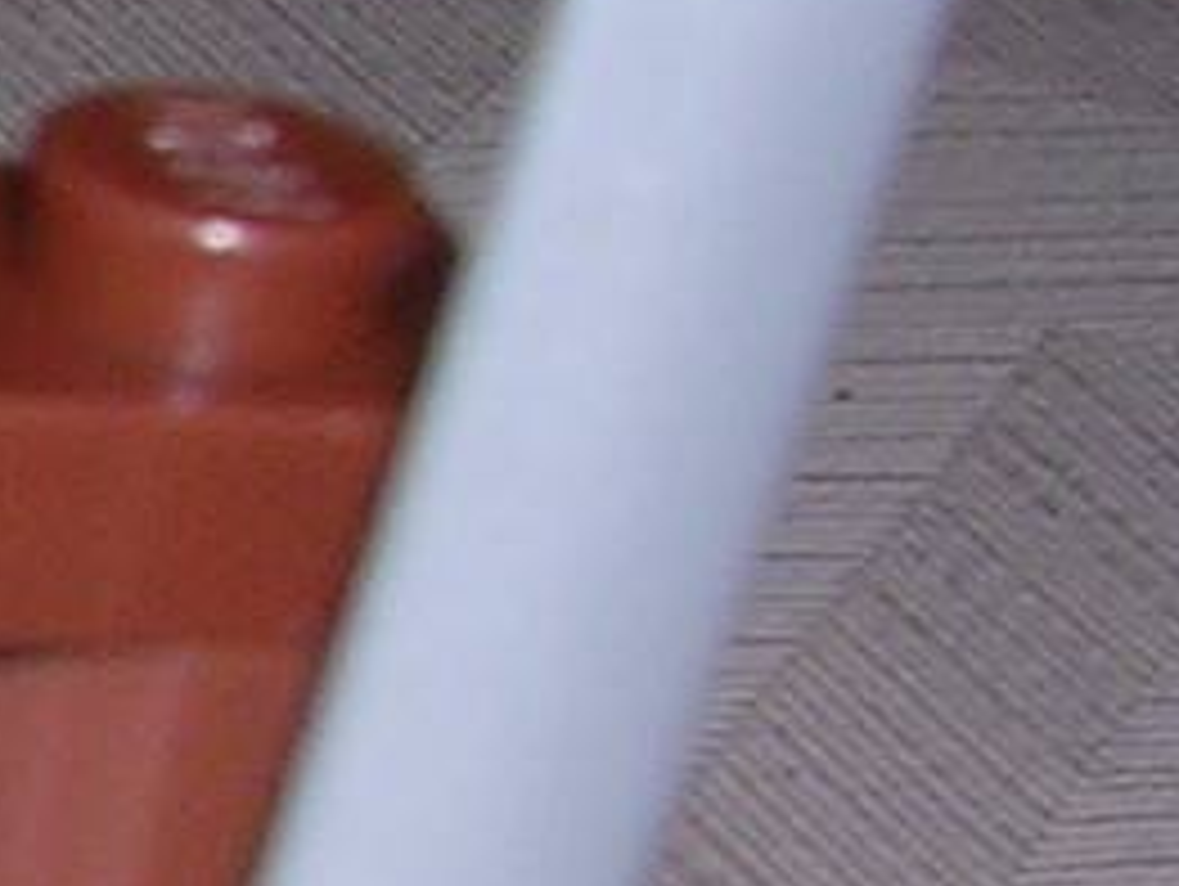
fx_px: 10125
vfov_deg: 5.0
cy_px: 1084
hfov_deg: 6.0
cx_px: -2844
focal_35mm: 297
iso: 100
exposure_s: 1/60.1
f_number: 5.6
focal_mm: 5.8
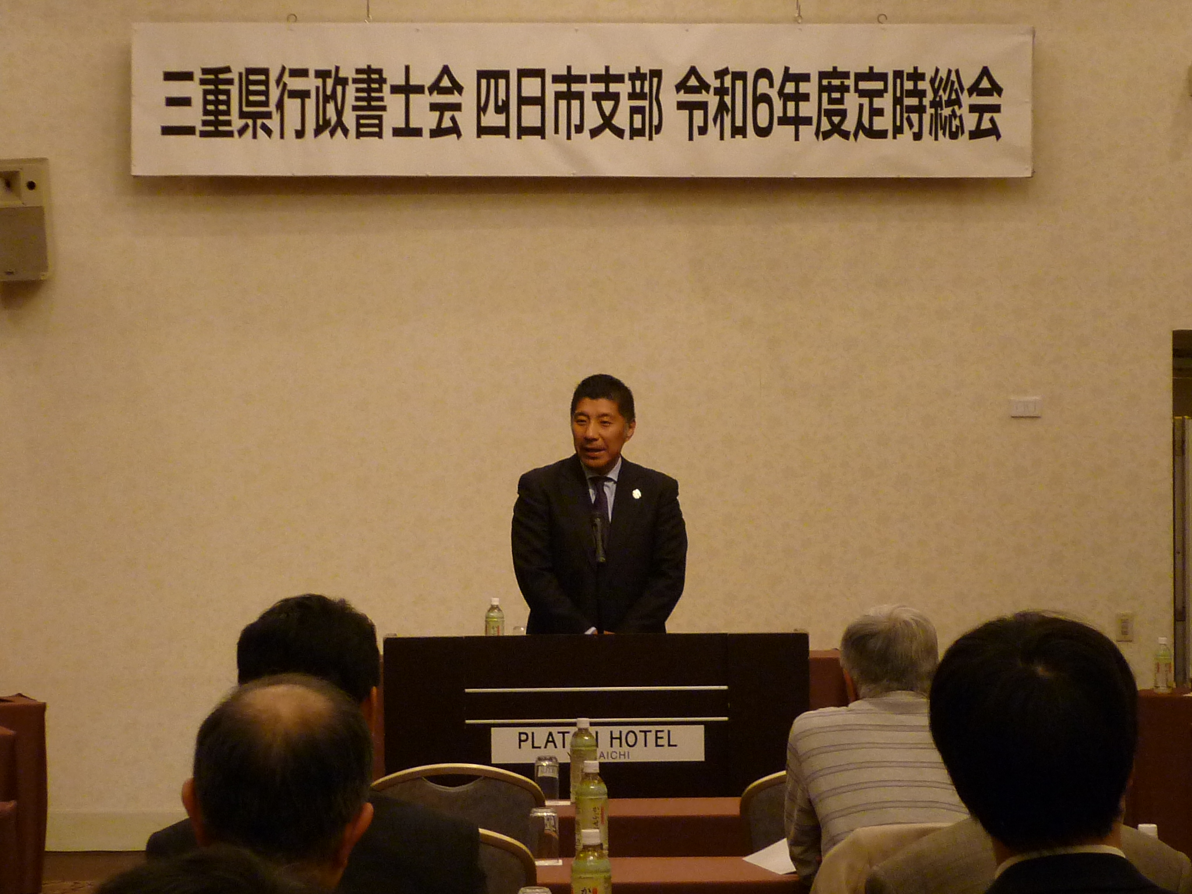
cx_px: 596
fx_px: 3168
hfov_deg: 21.3
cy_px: 447
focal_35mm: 92
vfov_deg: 16.1
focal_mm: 8.6
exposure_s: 1/40
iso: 250
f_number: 3.3
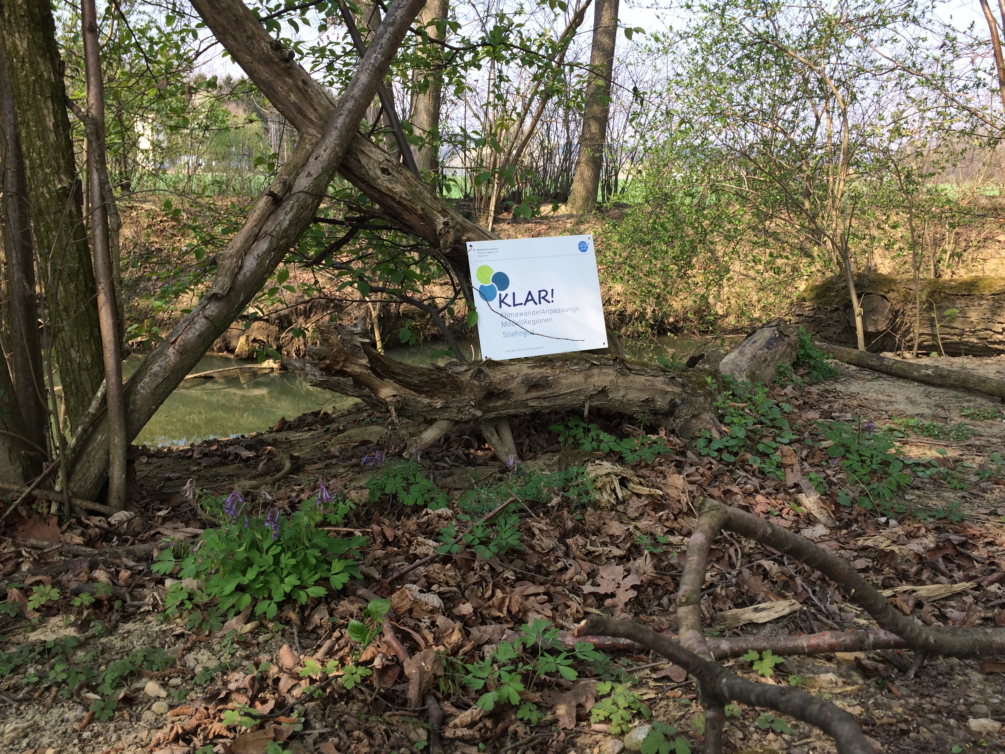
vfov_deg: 46.8
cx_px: 487
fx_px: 871
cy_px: 380
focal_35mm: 30
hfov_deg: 60.0
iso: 32
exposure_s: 1/526
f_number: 2.2
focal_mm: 4.15
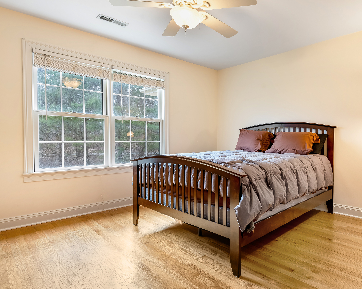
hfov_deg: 74.1
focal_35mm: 22
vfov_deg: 63.1
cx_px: 220
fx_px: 236
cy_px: 143
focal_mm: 19
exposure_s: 1/1.25
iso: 100
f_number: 7.1
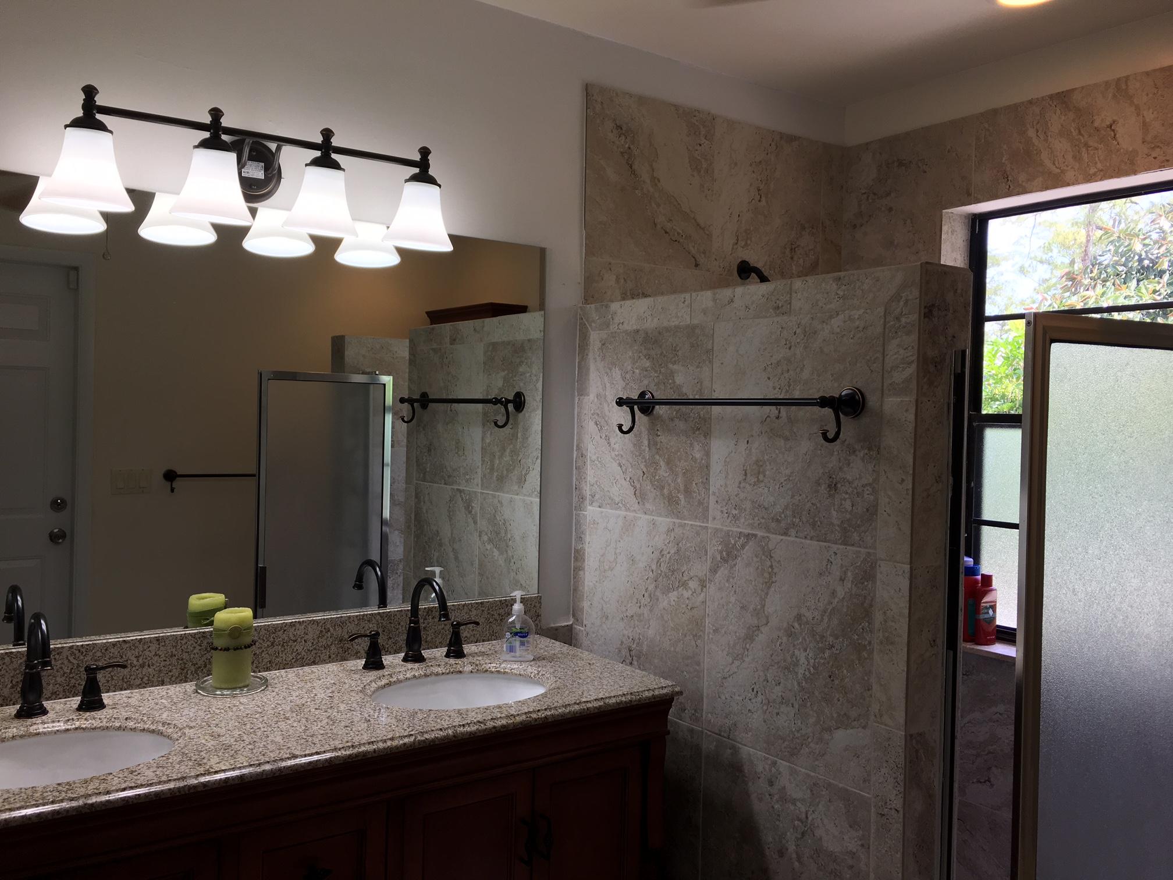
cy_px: 440
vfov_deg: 48.2
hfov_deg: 61.7
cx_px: 586
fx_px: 983
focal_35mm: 29
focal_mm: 4.15
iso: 25
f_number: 2.2
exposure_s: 1/60
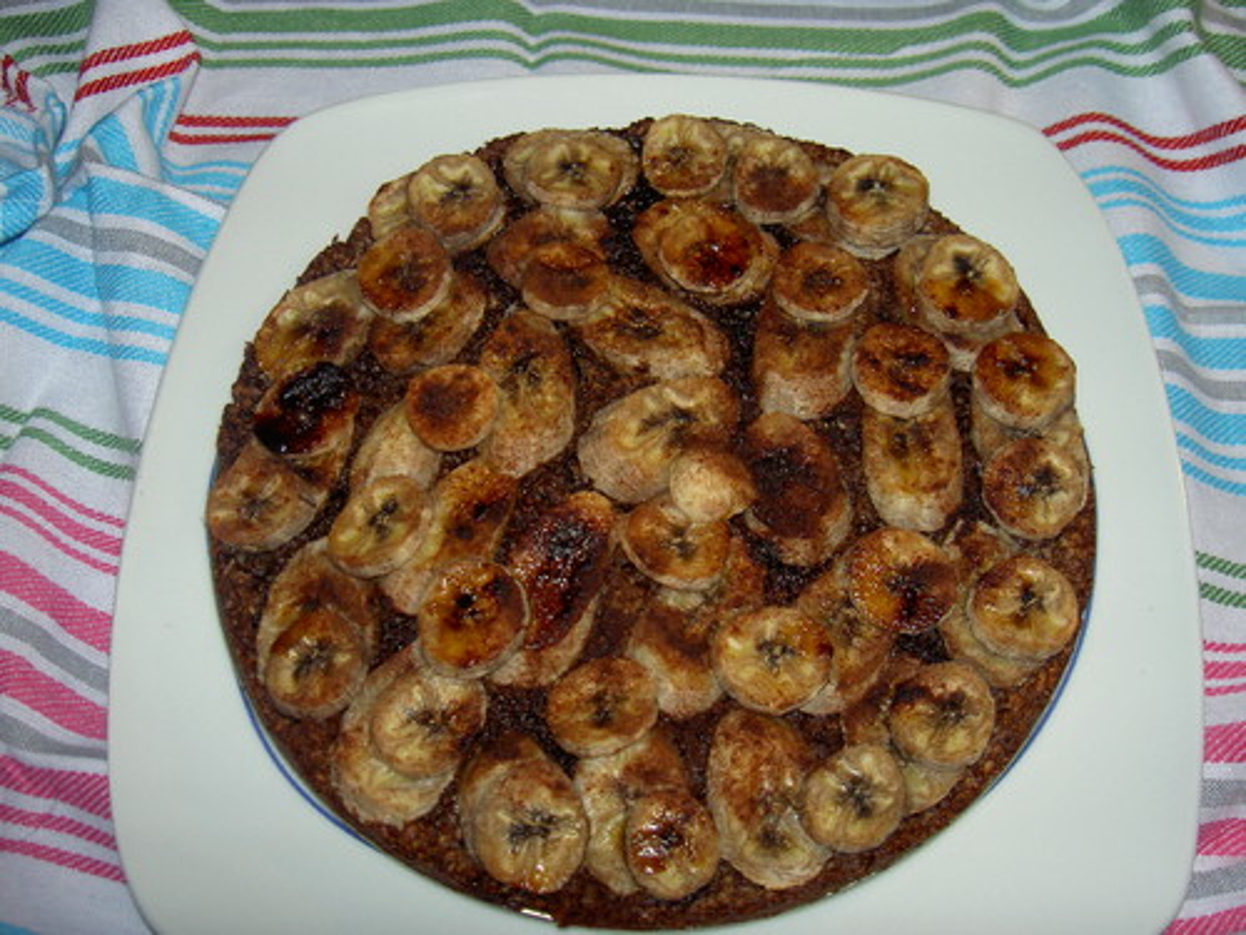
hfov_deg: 47.9
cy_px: 468
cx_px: 623
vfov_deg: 36.8
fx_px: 1404
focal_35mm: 39
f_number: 2.8
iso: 100
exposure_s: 1/60
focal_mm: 8
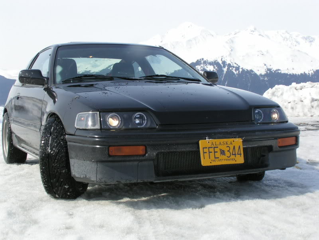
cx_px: 160
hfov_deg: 36.8
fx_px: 479
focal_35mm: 52
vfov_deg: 28.0
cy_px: 120
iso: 50
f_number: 6.3
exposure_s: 1/400
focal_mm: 8
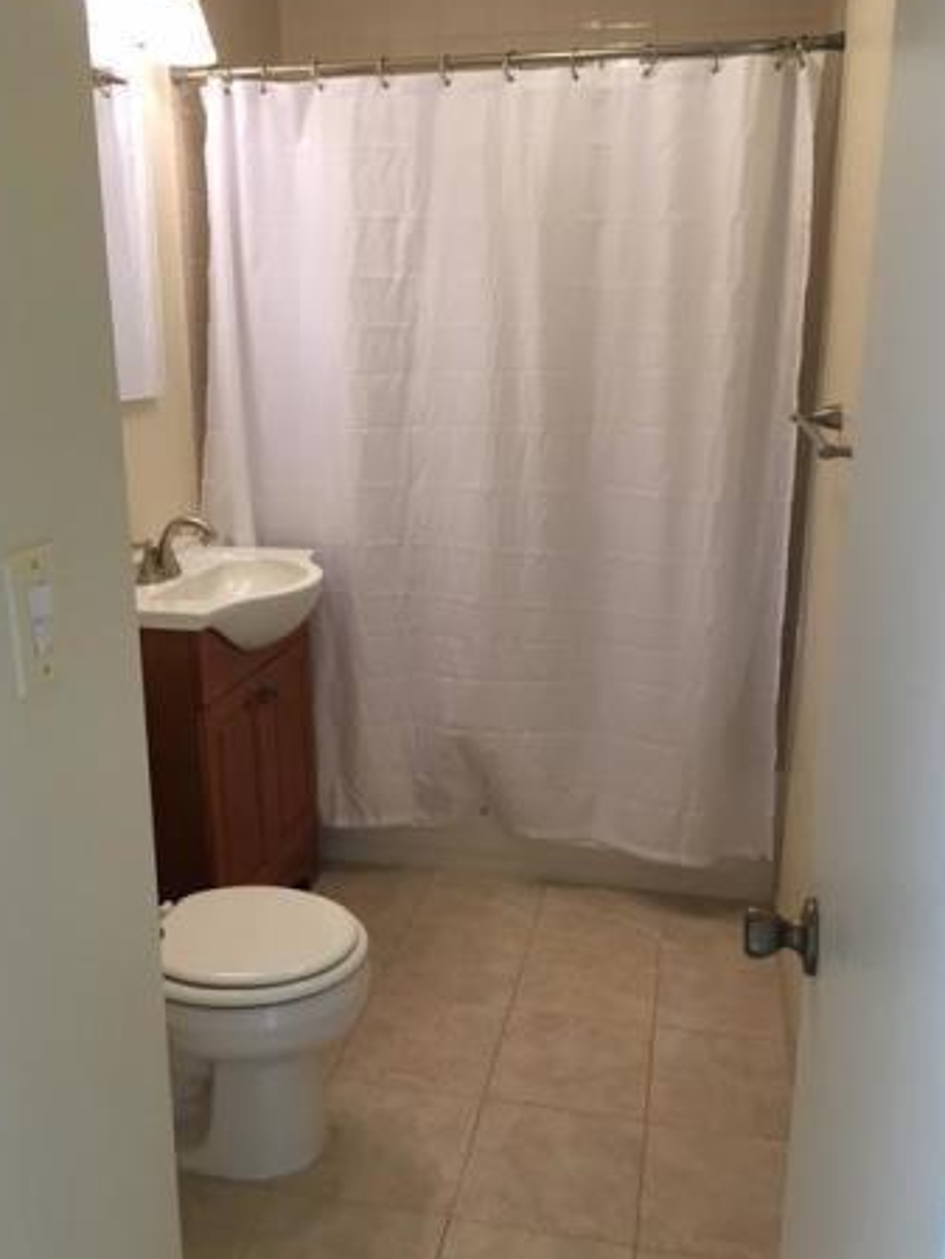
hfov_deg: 45.5
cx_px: 468
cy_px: 637
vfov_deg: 58.3
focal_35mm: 31
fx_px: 1128
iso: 64
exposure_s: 1/30
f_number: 2.2
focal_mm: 4.15
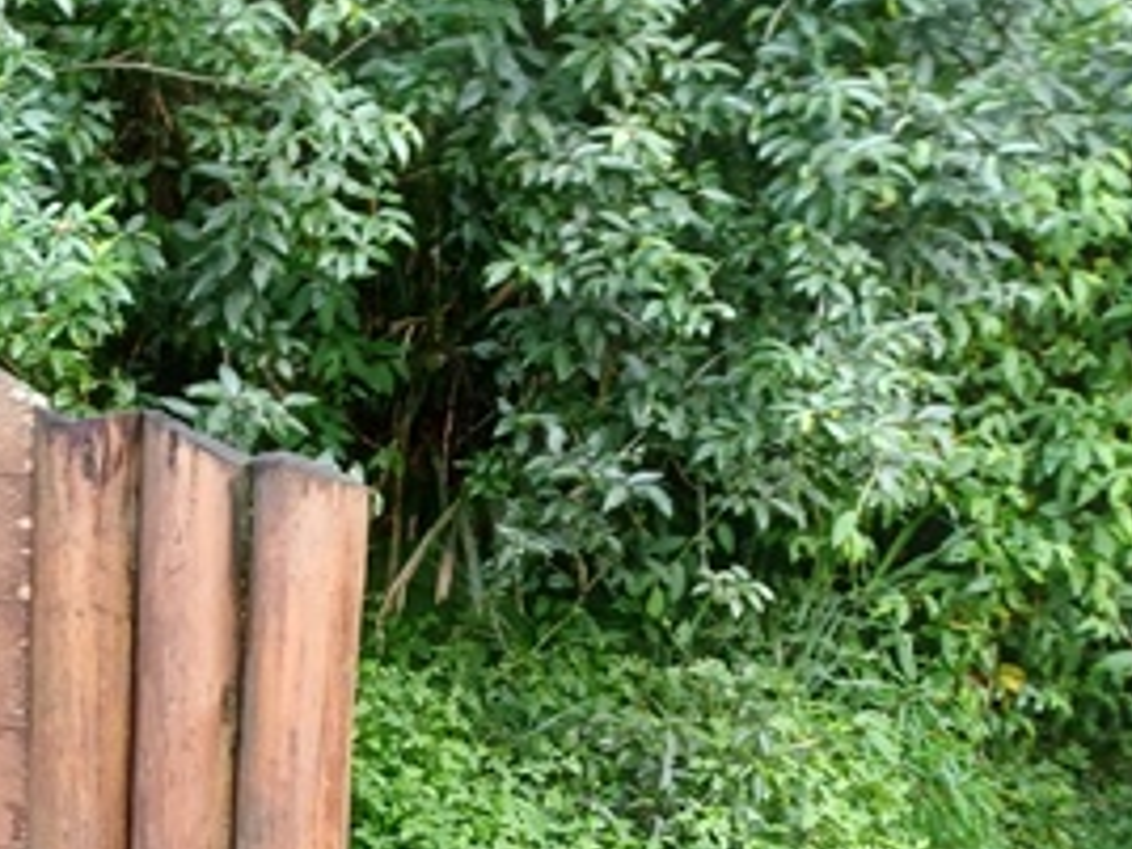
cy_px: 718
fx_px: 1831
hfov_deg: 31.2
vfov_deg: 25.5
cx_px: -55
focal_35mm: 56
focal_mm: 4.6
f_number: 1.8
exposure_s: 1/59
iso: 100
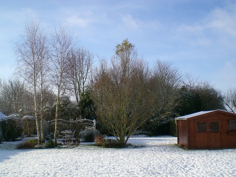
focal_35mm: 38
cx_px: 118
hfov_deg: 49.0
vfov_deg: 37.7
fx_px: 259
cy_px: 88
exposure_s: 1/320
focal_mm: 6.3
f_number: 4.4
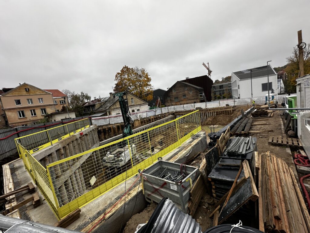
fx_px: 125
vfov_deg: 85.7
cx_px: 155
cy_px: 116
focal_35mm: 14
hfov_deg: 102.1
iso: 40
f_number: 2.2
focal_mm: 2.22
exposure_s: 1/261
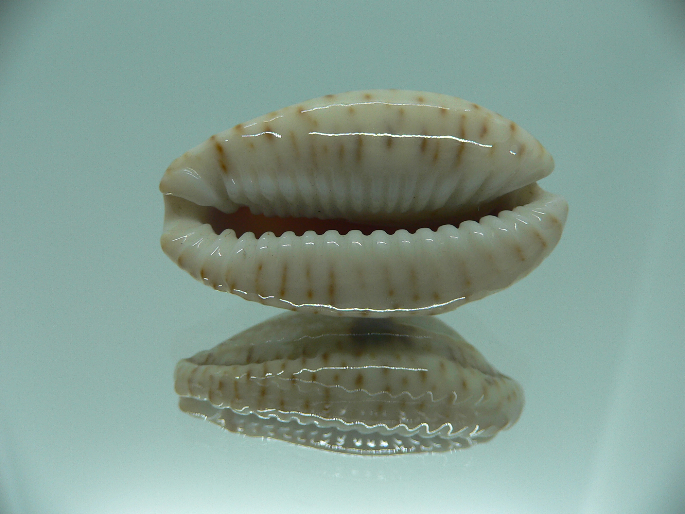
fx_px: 693
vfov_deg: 40.7
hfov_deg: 52.6
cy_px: 257
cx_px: 342
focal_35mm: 35
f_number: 2.8
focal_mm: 4.6
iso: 80
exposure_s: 1/80
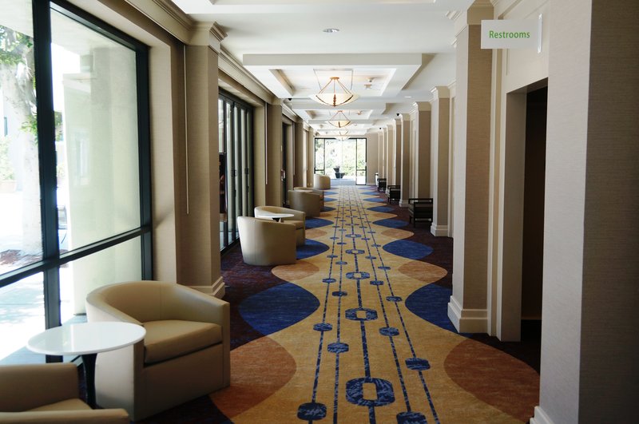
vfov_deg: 36.8
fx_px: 638
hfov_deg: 53.2
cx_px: 320
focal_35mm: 36
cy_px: 212
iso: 250
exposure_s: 1/160
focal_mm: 24
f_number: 4
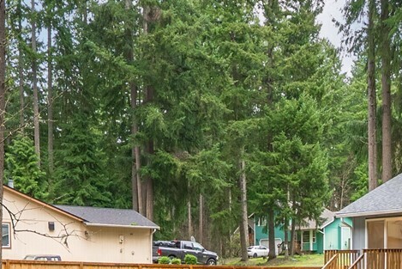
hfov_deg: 40.6
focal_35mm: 47
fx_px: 525
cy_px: 294
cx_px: 306
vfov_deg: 26.5
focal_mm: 13
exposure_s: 1/30
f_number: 7.1
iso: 200
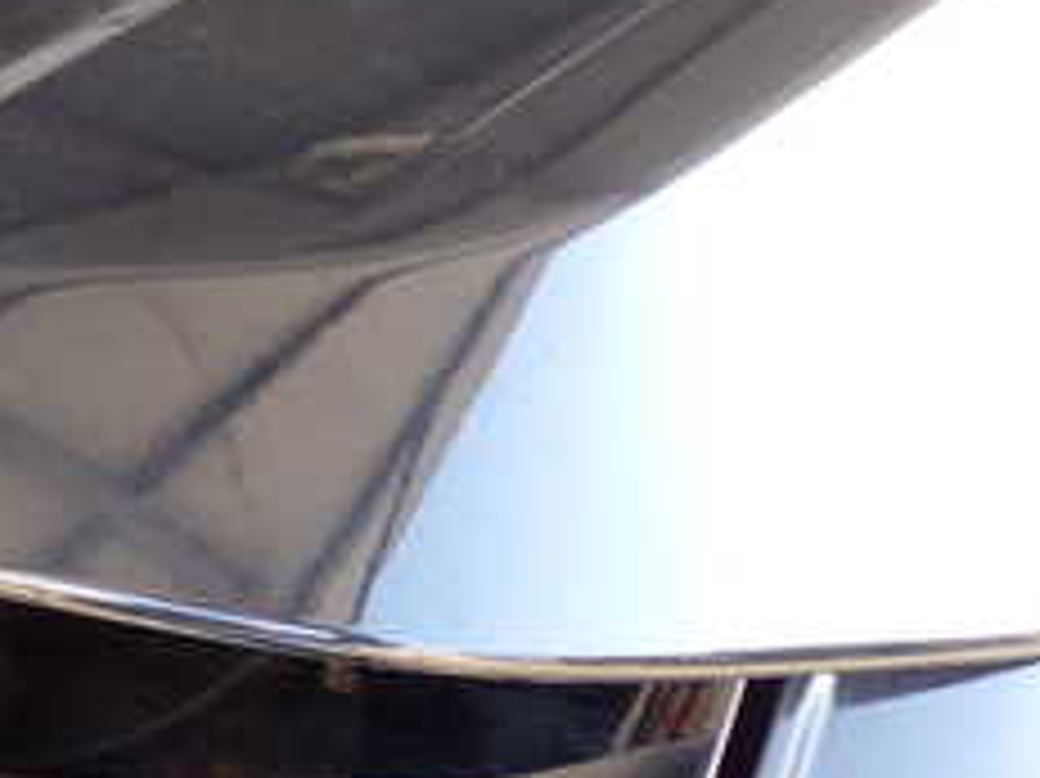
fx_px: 2342
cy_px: 193
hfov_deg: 24.8
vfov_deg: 18.8
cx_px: 261
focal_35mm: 78
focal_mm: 5.4
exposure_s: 1/60
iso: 160
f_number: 2.3
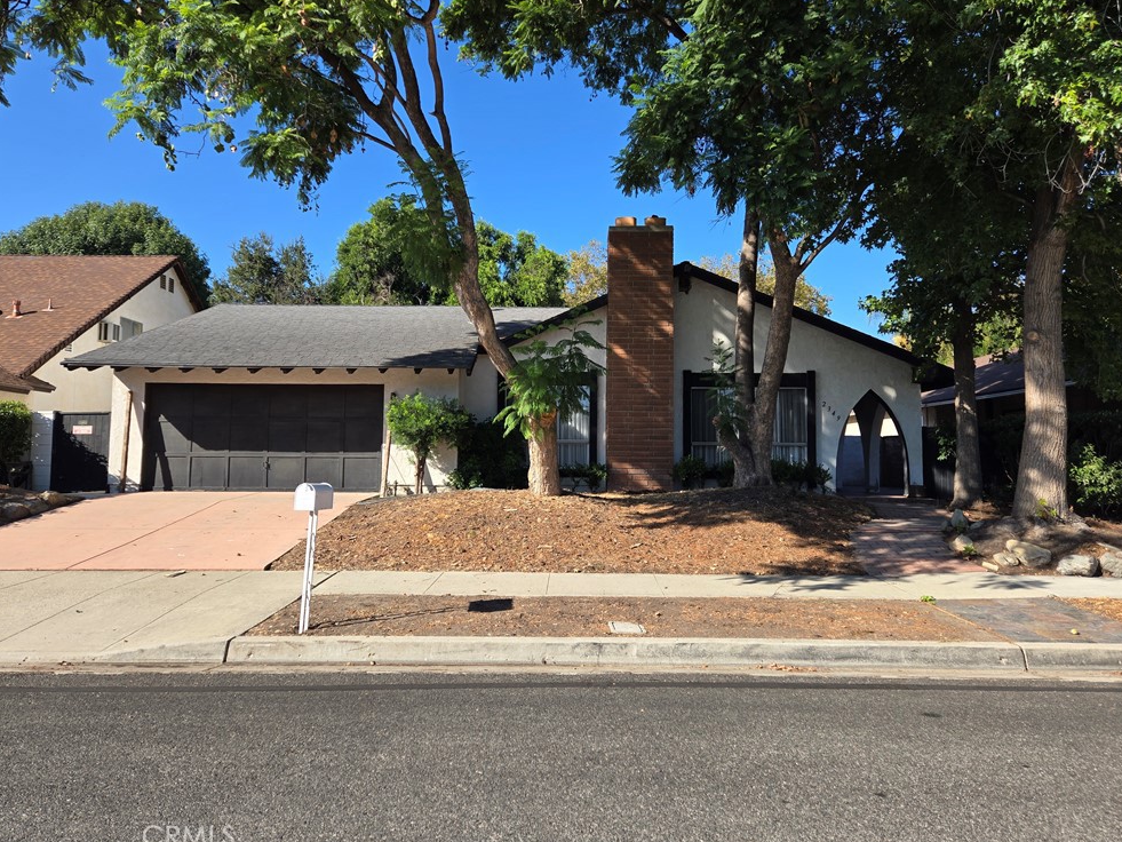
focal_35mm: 24
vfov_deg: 56.8
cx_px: 542
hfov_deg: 71.6
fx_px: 778
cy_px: 413
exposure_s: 1/1030
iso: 25
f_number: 1.8
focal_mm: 5.4
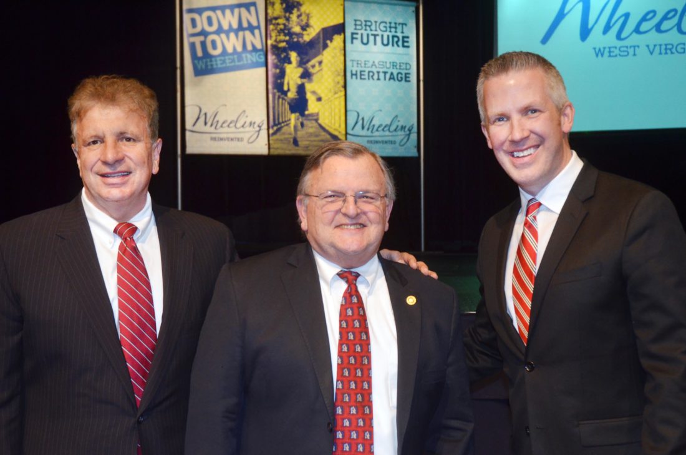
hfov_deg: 35.1
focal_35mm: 57
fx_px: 1084
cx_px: 343
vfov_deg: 23.7
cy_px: 228
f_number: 5
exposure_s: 1/125
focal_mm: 38
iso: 1250
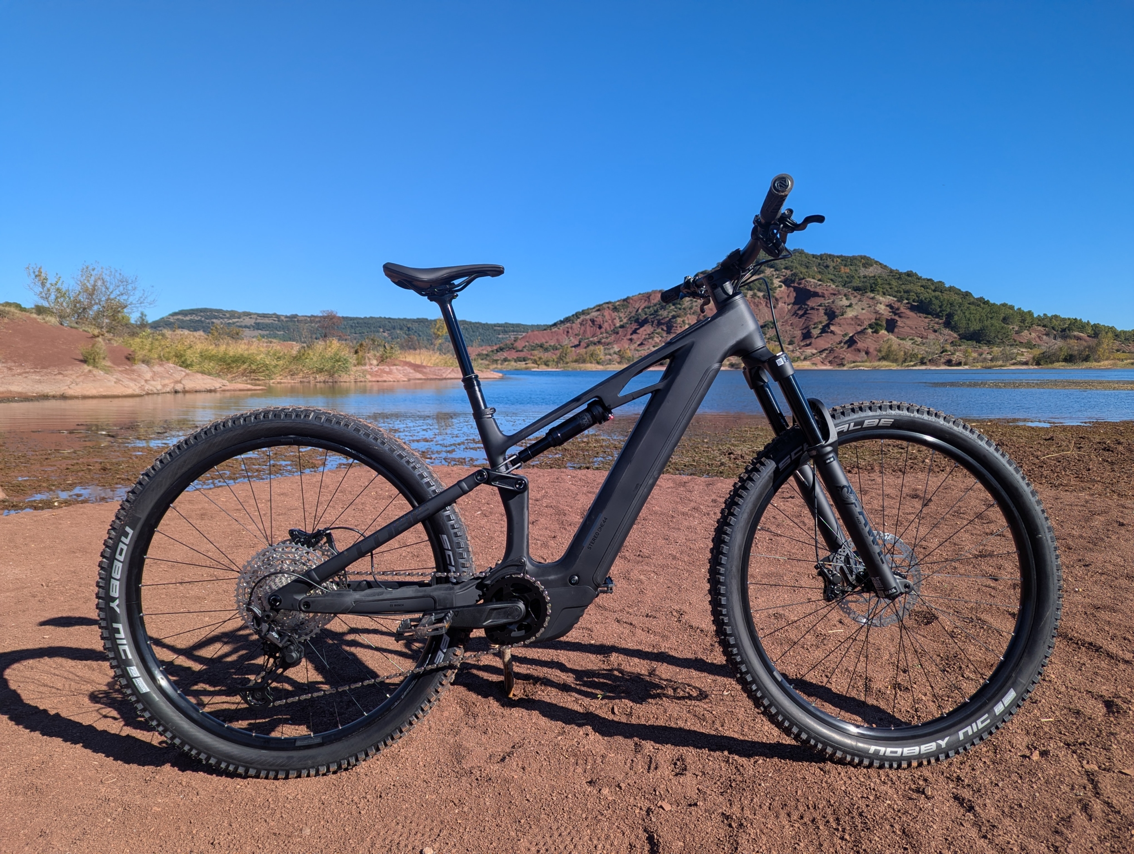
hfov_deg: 71.5
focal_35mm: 24
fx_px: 787
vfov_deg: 56.9
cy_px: 427
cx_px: 567
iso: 49
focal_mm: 6.81
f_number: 1.85
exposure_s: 1/1855
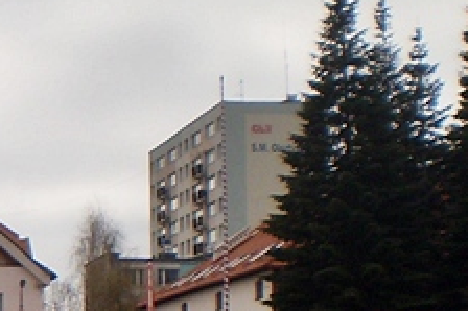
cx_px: -286
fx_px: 1741
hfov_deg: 14.1
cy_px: 365
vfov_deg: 10.1
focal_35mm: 134
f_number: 4.6
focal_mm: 6.3
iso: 64
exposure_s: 1/1250
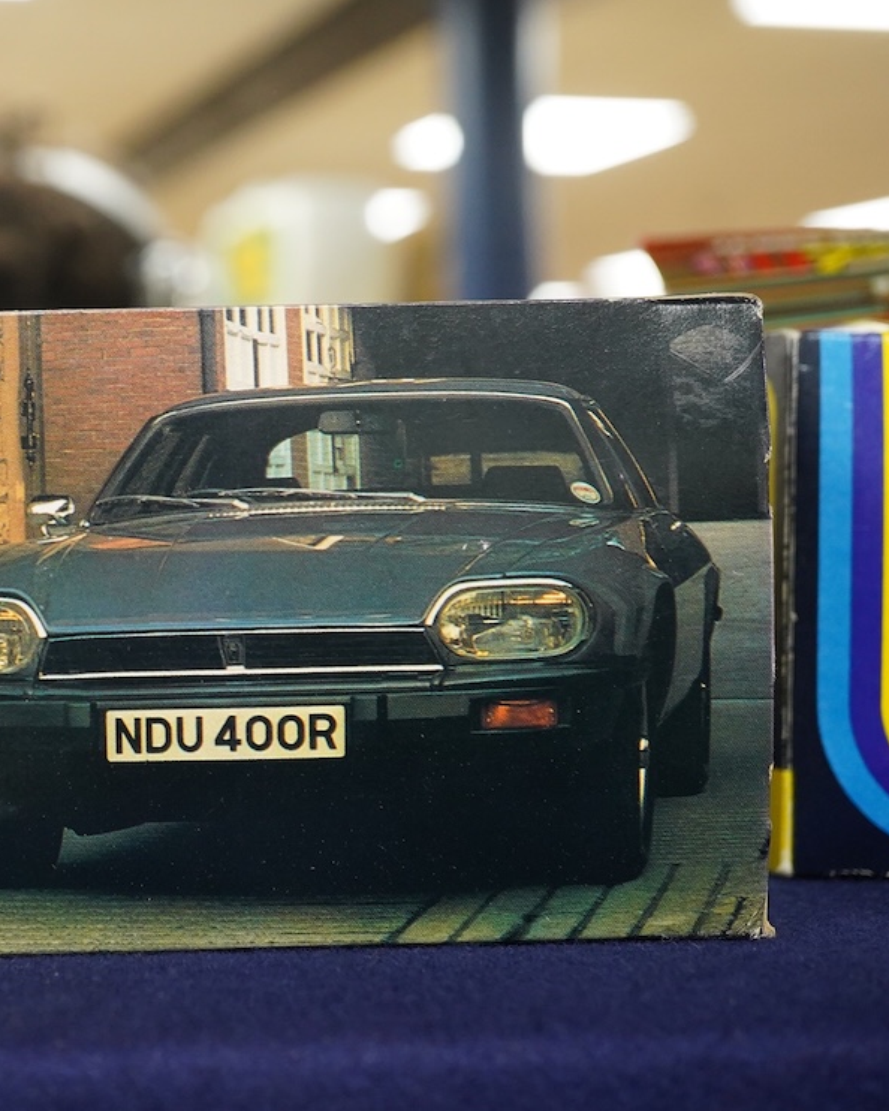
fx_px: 2104
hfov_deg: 23.2
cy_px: 558
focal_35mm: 64
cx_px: 67
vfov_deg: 29.6
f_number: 8
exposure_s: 1/125
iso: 2000
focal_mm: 30
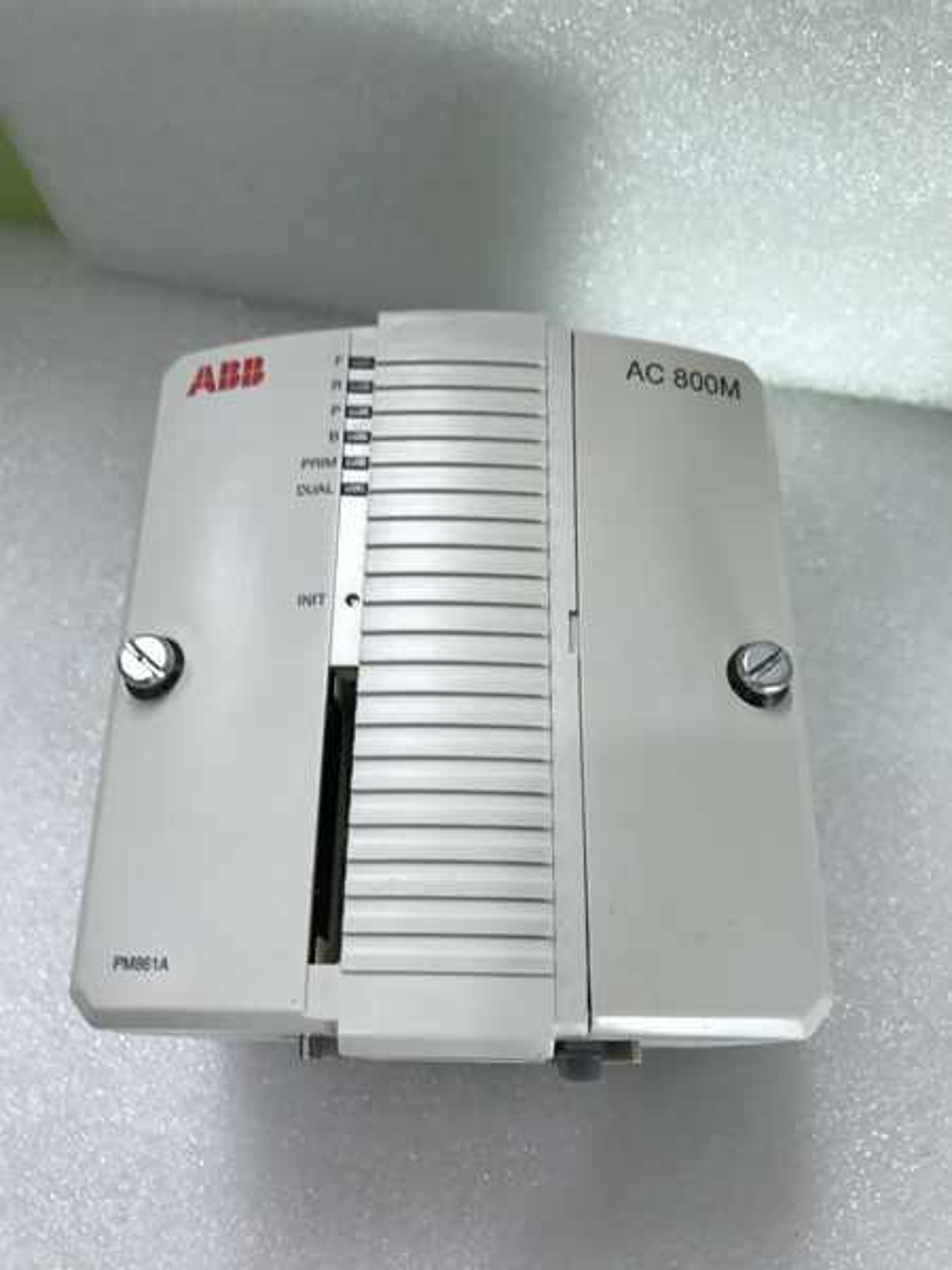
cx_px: 476
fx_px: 1027
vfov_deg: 63.4
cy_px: 635
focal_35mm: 28
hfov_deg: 49.7
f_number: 1.8
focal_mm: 3.99
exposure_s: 1/49
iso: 32
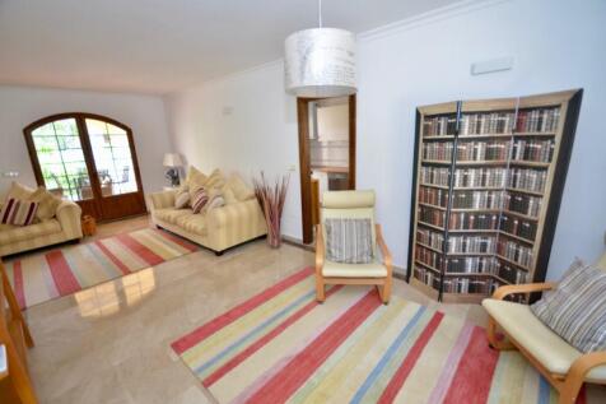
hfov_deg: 100.4
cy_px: 202
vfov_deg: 77.3
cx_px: 303
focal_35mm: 15
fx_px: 252
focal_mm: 10
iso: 560
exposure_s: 1/60
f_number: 4
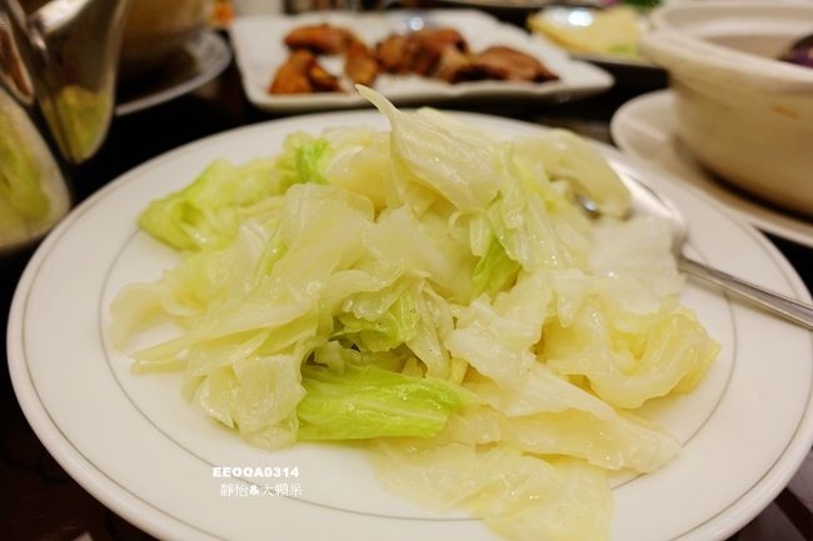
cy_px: 270
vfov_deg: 53.1
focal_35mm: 24
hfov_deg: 73.8
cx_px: 406
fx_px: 542
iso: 125
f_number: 2.2
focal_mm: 8.8
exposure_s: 1/30
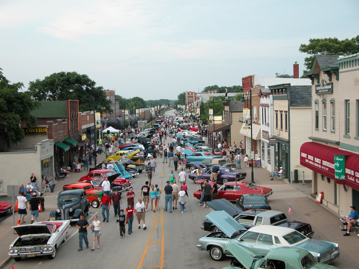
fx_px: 602
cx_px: 180
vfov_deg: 25.2
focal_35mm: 58
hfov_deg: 33.2
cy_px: 134
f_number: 3.1
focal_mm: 14.7
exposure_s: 1/54.9
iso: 100
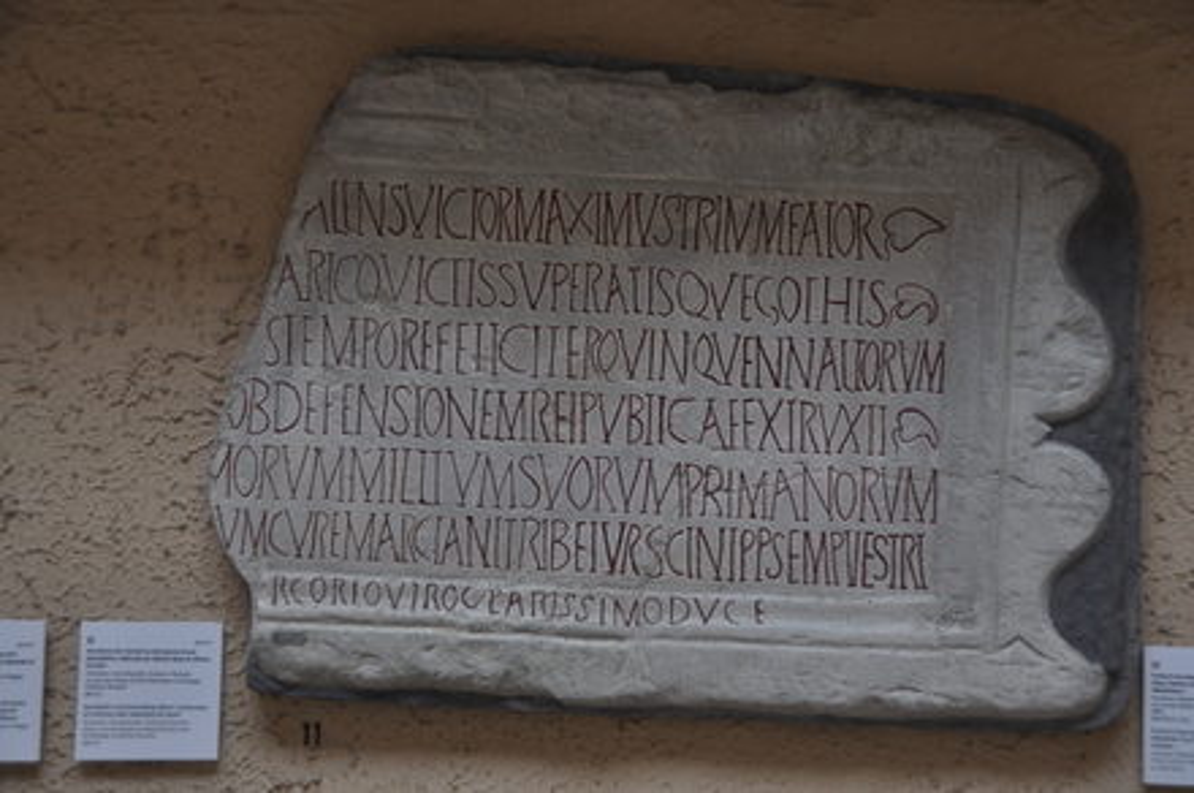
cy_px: 396
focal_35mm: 52
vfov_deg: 25.7
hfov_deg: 37.9
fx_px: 1739
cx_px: 597
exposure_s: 1/25
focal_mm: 35
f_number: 4.2
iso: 640
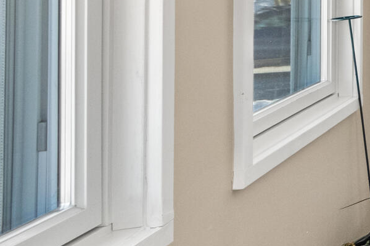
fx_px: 617
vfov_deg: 21.3
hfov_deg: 15.1
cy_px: -34
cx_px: 892
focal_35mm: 60
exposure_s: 1/13
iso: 500
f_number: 8
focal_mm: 8
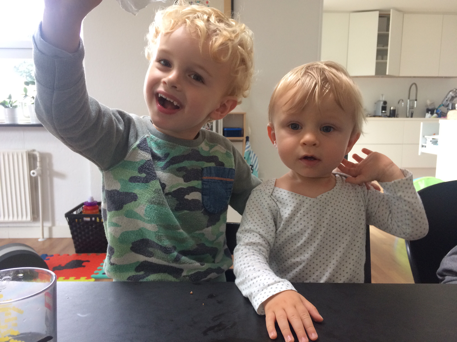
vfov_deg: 48.2
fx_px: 383
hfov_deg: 61.7
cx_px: 228
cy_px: 171
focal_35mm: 29
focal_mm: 4.15
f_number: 2.2
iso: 80
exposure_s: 1/33
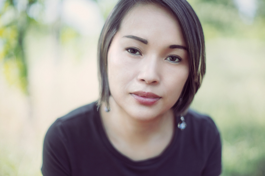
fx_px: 662
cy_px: 88
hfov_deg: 22.6
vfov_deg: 15.2
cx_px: 132
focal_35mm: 90
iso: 100
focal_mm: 90
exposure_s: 1/800
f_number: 2
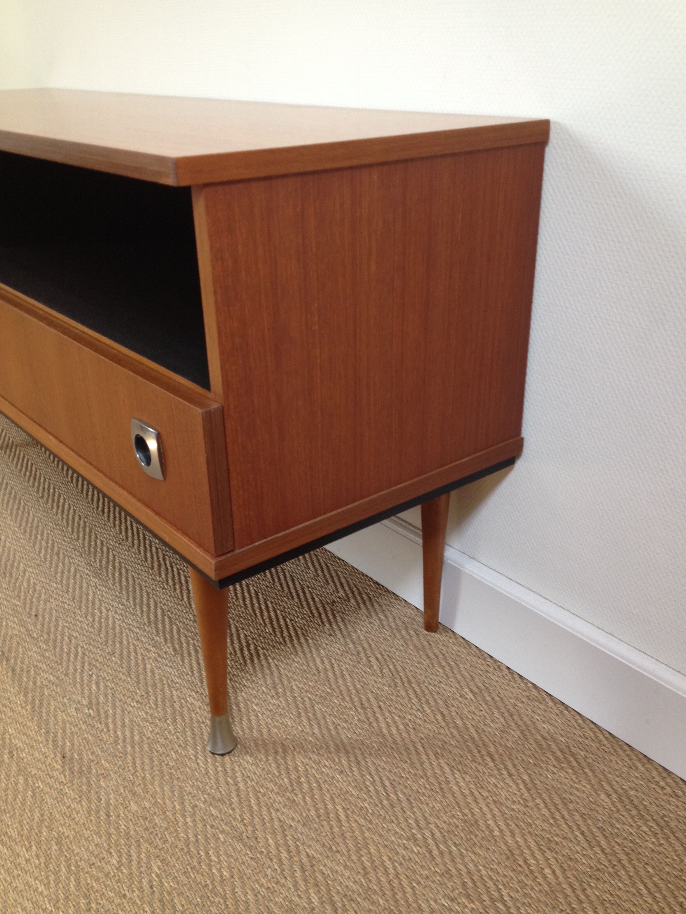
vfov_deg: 52.6
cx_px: 343
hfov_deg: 40.7
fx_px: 925
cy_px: 457
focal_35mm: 35
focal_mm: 4.28
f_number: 2.4
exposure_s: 1/20
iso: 100
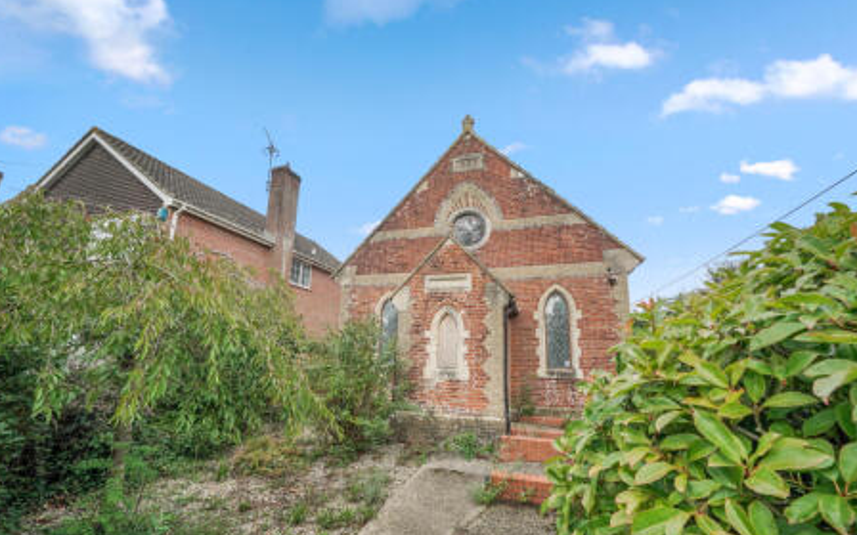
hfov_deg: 109.3
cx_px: 446
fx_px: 304
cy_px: 295
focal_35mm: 13
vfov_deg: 82.6
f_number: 8
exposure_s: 1/400
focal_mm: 12
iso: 400
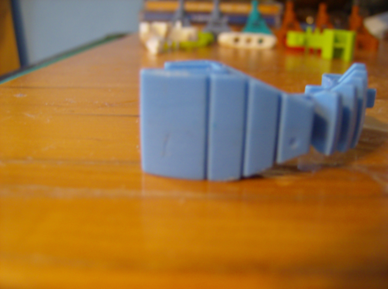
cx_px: 194
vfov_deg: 39.5
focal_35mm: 36
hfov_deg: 51.5
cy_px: 144
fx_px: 403
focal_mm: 6
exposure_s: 1/2.69
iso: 200
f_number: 2.8
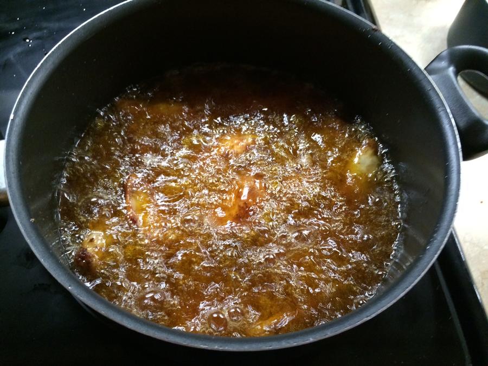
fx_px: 423
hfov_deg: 60.0
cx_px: 244
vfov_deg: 46.8
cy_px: 183
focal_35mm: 30
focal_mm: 4.12
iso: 320
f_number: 2.2
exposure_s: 1/17
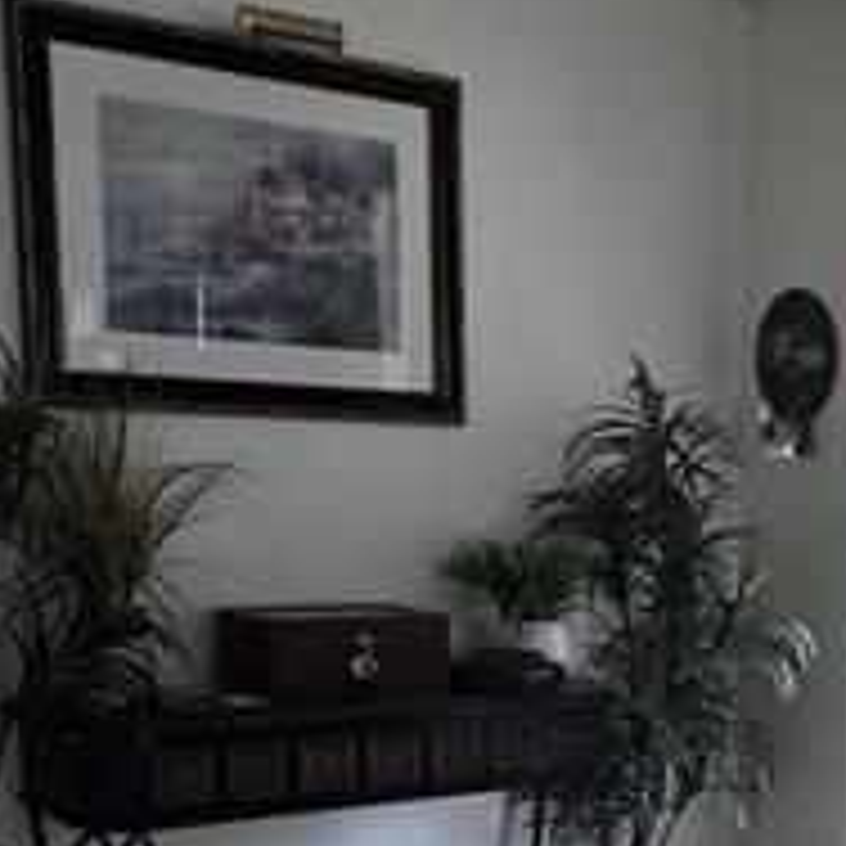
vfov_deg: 25.8
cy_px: 738
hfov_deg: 24.5
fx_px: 1797
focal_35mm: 65
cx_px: 958
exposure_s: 1/120
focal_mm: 5.4
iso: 1000
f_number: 1.8
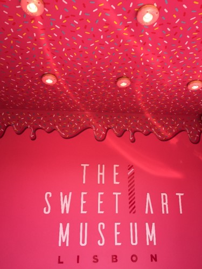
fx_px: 226
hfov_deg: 48.2
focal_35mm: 29
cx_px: 101
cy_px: 134
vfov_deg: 61.7
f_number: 2.2
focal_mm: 4.15
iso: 32
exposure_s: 1/184
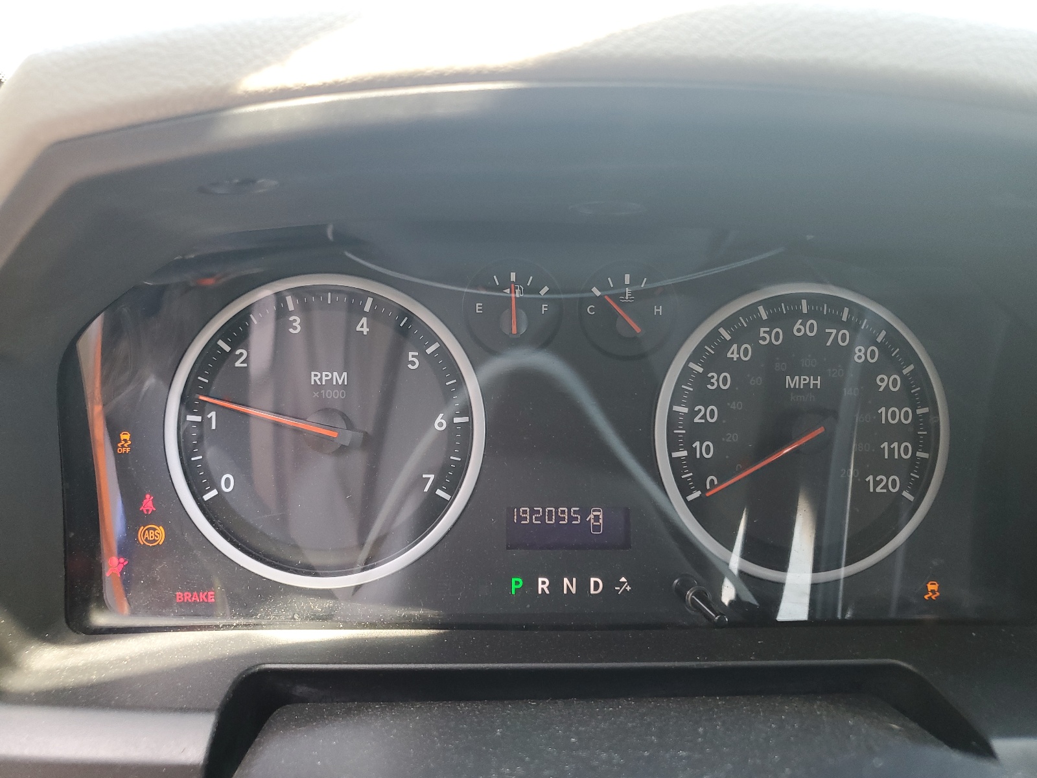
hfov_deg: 67.3
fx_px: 779
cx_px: 518
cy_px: 389
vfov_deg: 53.1
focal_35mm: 26
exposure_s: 1/120
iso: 81
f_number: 1.5
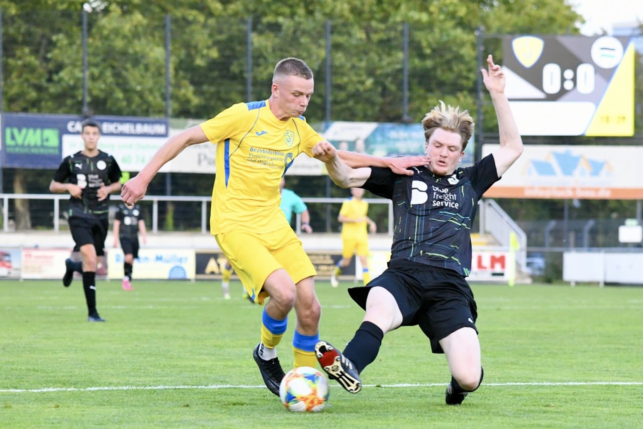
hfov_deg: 14.7
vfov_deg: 9.8
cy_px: 214
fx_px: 2500
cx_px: 322
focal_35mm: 140
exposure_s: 1/1600
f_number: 5
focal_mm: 140
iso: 7200
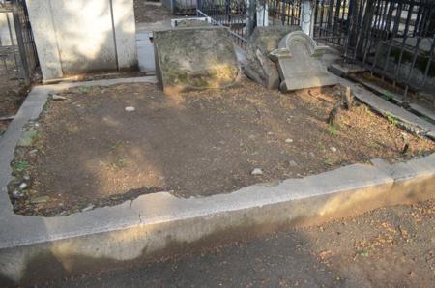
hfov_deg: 67.5
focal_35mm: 27
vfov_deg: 47.7
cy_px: 144
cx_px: 218
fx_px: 326
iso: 220
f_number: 5.6
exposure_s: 1/40
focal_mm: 18
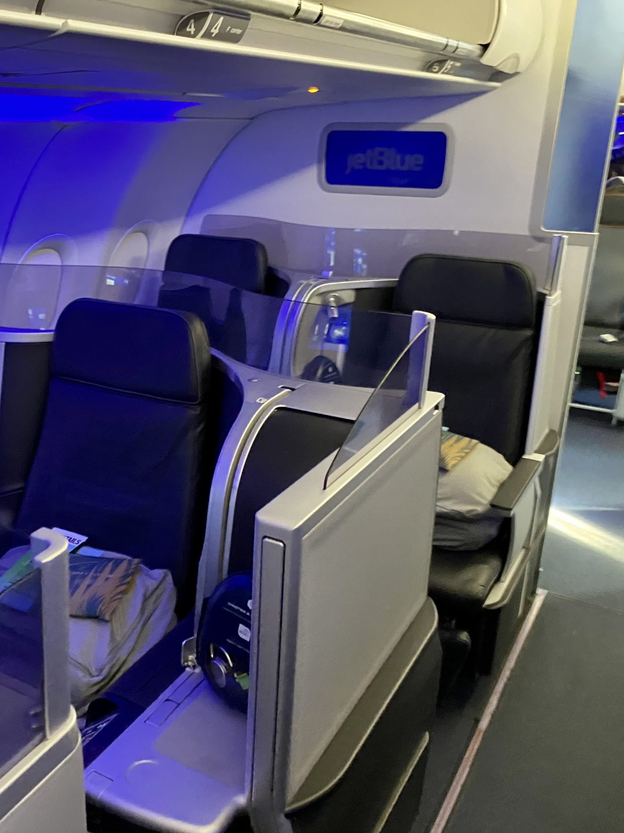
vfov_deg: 52.6
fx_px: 841
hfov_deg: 39.2
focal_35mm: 35
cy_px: 413
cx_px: 128
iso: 640
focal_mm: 4.25
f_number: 1.8
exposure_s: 1/28
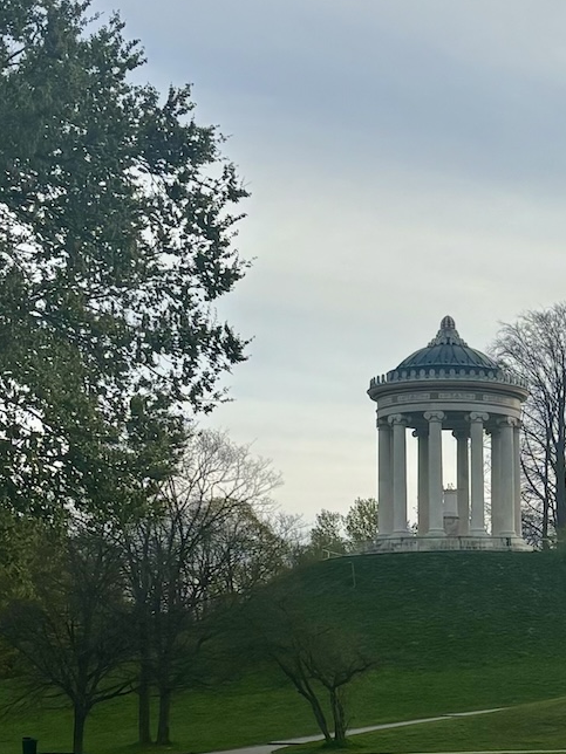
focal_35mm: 101
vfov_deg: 19.3
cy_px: 594
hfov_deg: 14.3
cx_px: 653
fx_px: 2202
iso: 50
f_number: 1.6
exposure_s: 1/7194
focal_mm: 5.96
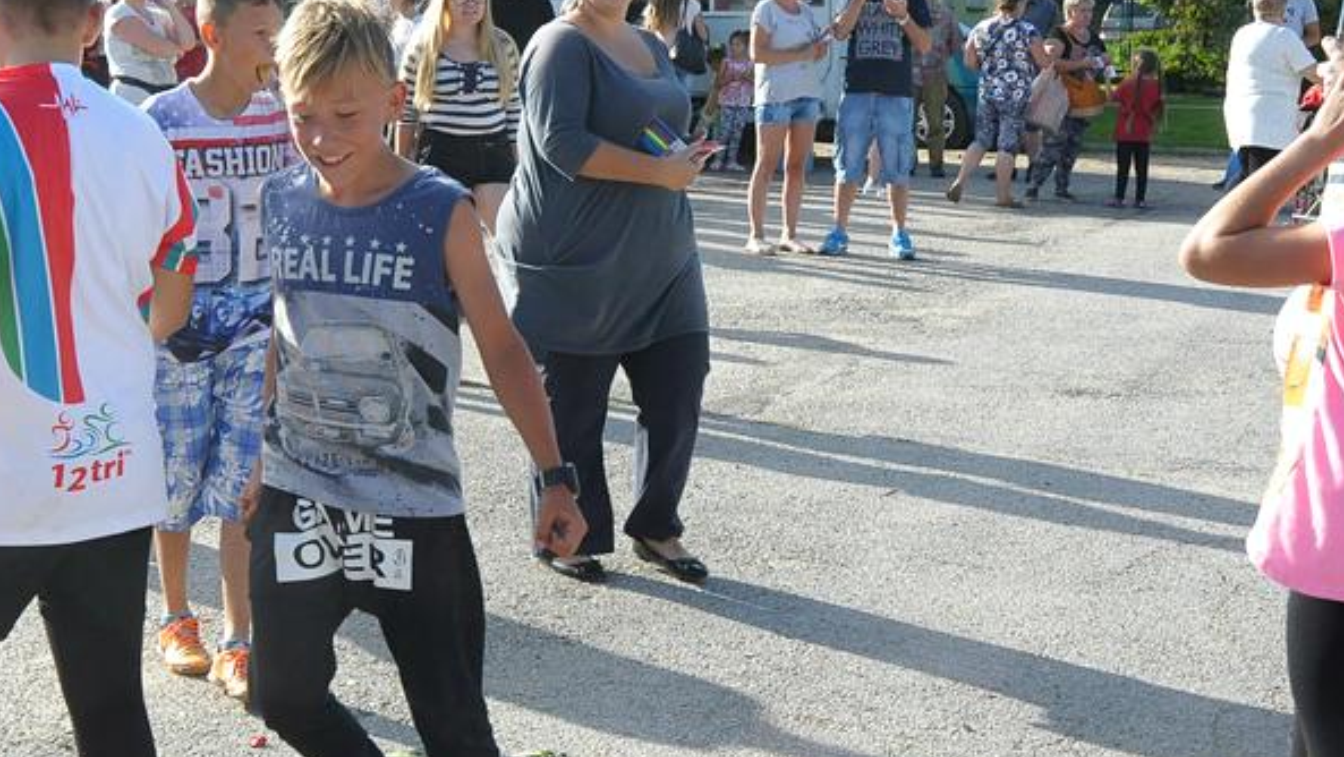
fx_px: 2487
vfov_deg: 17.3
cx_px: 399
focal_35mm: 70
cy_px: 375
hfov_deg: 29.9
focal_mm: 31
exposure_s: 1/400
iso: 800
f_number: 11
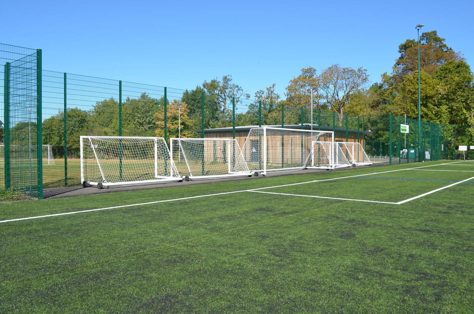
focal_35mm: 30
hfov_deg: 62.0
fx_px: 394
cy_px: 157
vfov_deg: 43.4
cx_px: 237
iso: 110
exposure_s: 1/250
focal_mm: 20
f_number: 8
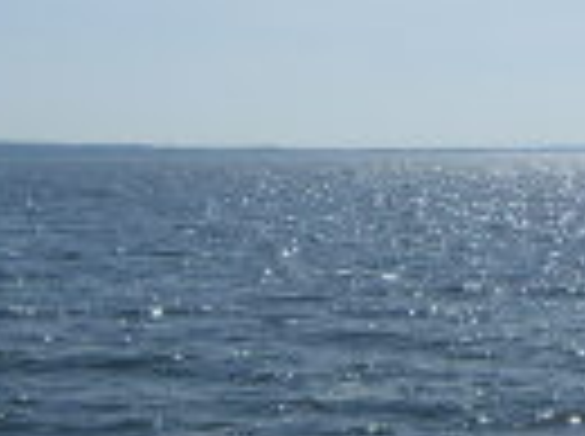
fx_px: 1974
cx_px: 621
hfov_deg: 16.4
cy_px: 126
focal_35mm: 117
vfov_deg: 12.6
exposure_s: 1/500
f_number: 6.7
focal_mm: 6
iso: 50
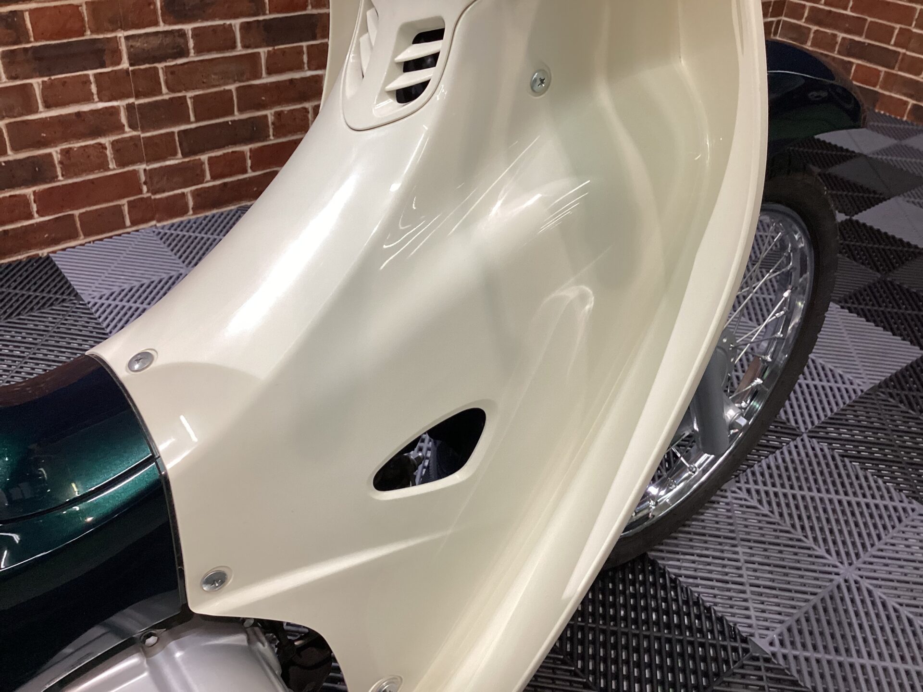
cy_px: 346
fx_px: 827
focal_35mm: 31
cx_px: 462
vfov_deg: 45.4
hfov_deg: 58.4
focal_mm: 3.3
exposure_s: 1/60
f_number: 2.4
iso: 160
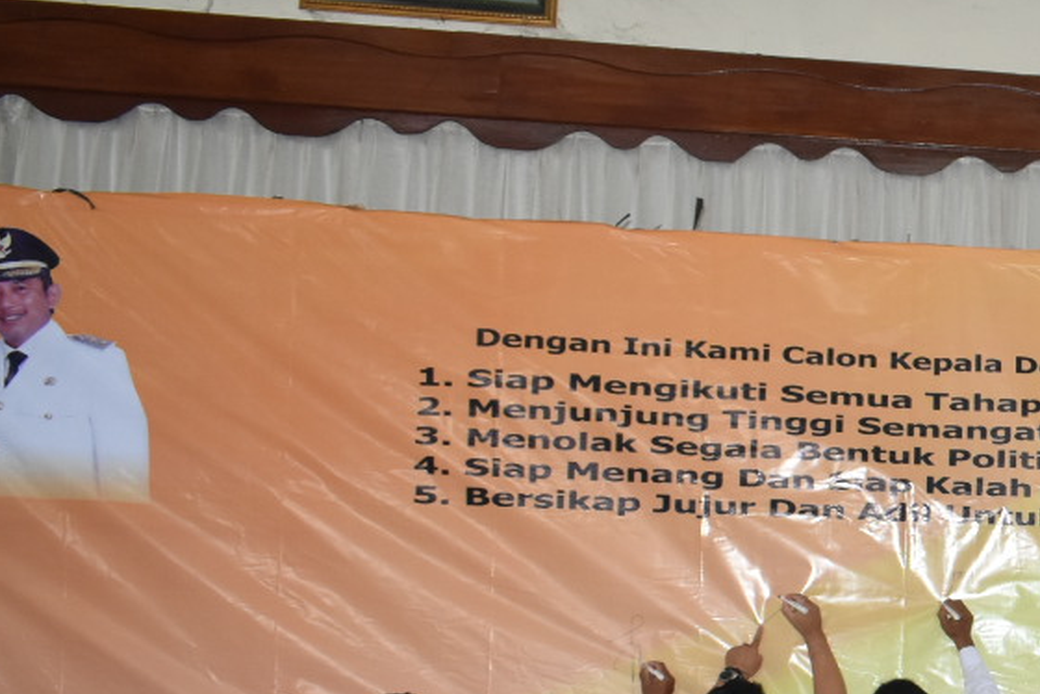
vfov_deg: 17.1
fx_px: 2253
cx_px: 1272
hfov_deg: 23.6
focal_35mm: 78
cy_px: 677
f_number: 4.5
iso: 800
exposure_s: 1/80
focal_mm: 18
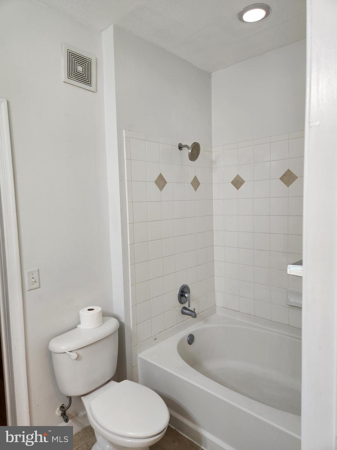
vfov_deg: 73.9
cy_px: 225
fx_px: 299
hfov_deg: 58.9
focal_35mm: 23
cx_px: 168
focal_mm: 5.4
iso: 320
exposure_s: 1/120
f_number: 1.8
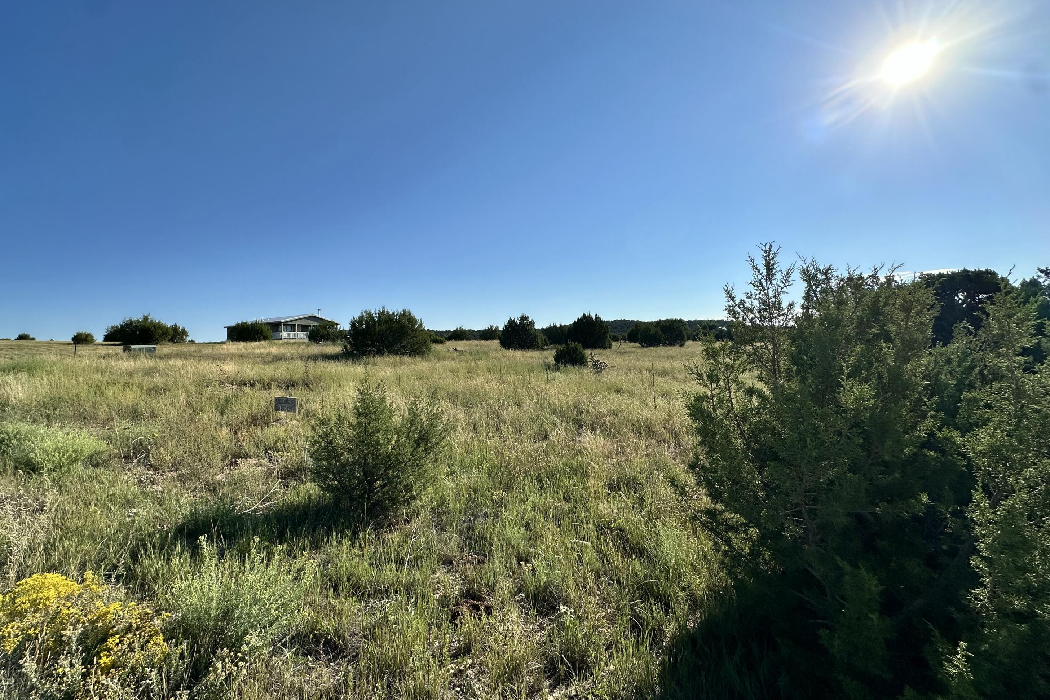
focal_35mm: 15
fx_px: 437
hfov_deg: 100.4
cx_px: 510
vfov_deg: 77.2
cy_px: 326
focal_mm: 2.22
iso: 50
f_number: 2.2
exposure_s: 1/3610
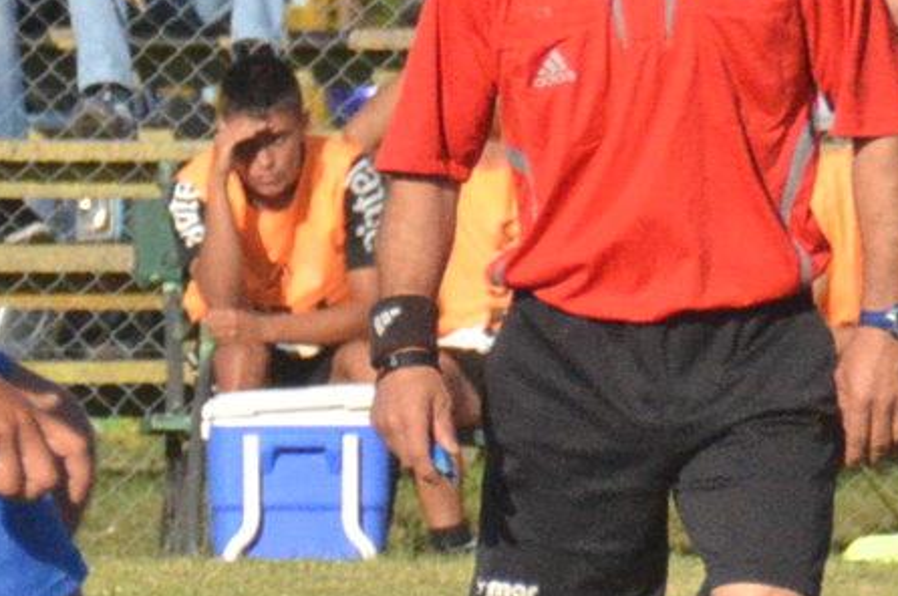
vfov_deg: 0.8
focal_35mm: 1656
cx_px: -364
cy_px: 135
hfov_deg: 1.2
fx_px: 41248
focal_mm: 200
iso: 3200
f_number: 11
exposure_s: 1/8000
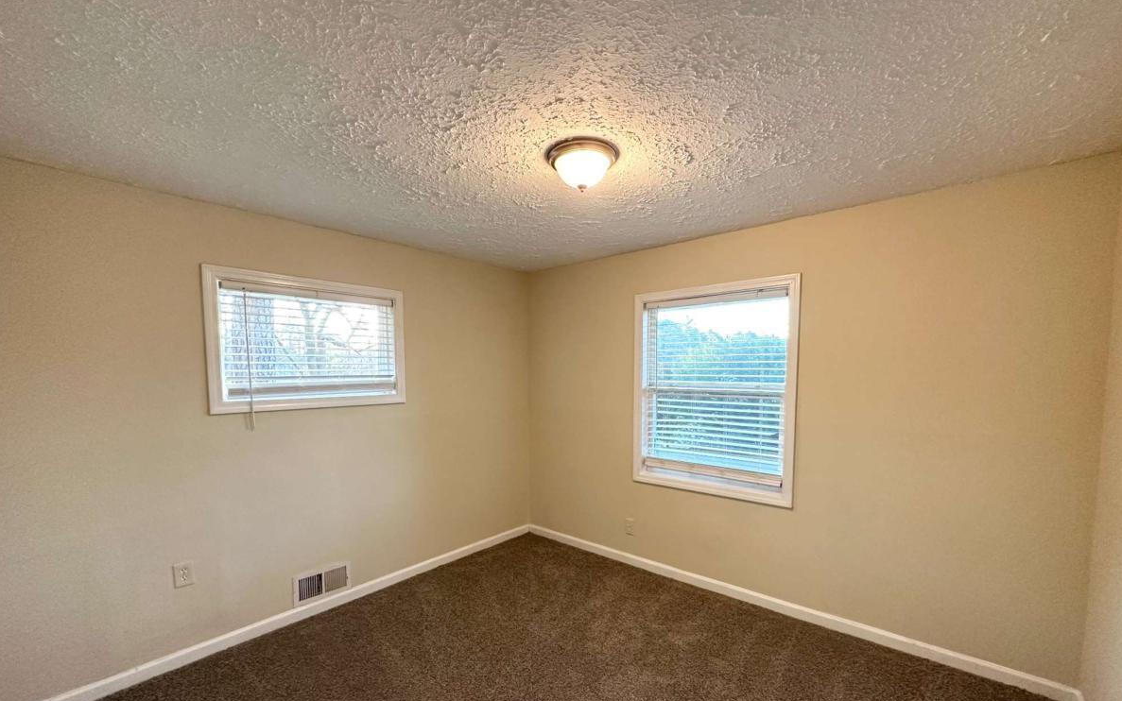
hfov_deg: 101.5
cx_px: 565
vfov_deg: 74.3
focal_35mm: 15
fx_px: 459
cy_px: 404
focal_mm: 2.22
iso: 200
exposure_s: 1/60
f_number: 2.2
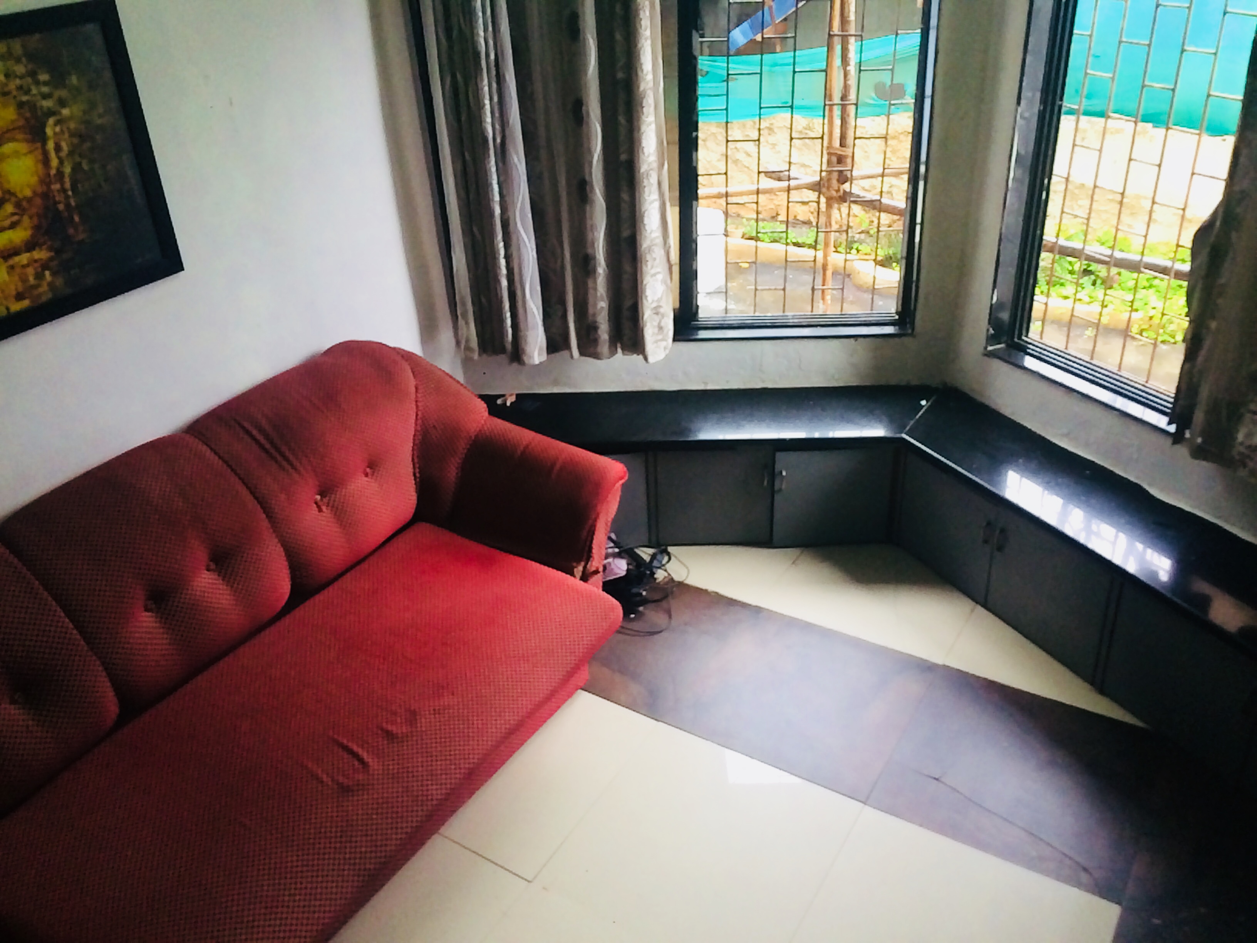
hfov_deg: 61.7
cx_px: 628
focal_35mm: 29
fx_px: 1053
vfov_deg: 48.2
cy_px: 472
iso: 250
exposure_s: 1/100
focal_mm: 4.15
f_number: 2.2
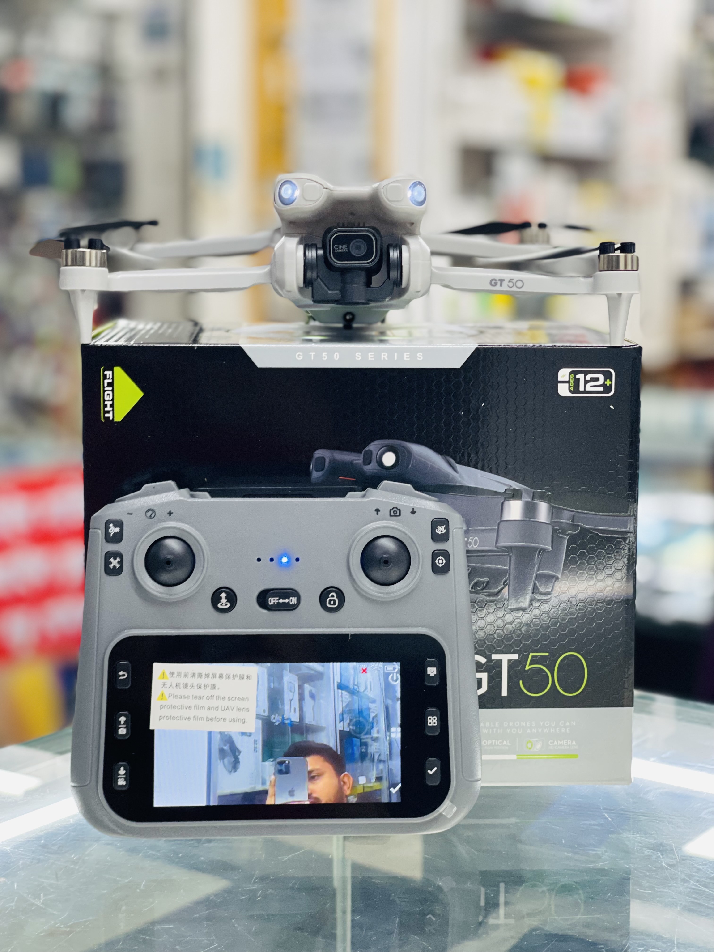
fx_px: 1760
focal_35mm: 64
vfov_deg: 30.3
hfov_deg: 22.9
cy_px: 476
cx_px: 357
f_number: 2.2
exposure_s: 1/100
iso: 125
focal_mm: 7.5
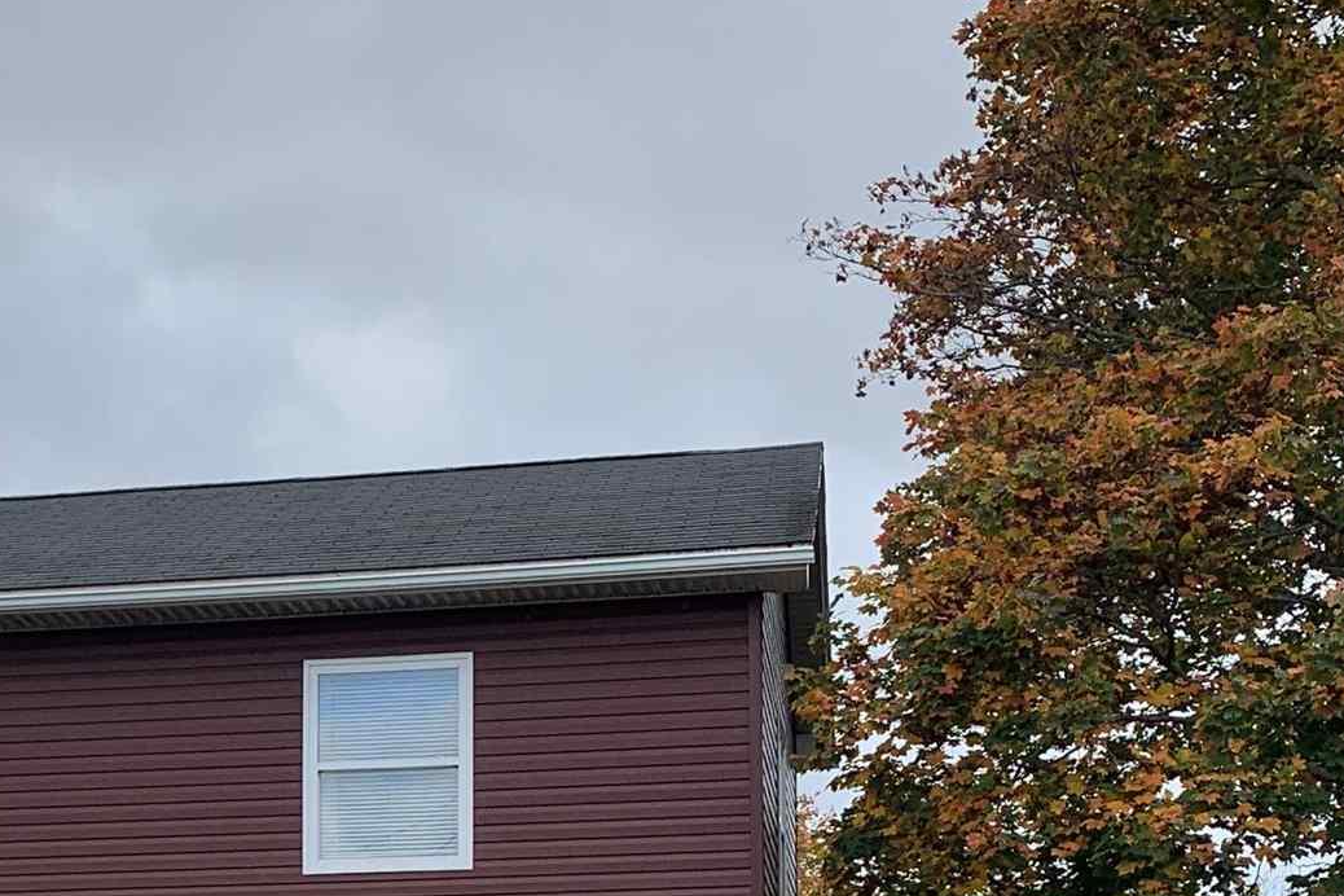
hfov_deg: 24.7
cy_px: 1053
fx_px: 2986
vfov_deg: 16.4
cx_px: 154
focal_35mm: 80
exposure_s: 1/1043
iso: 25
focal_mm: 4.25
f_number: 1.8
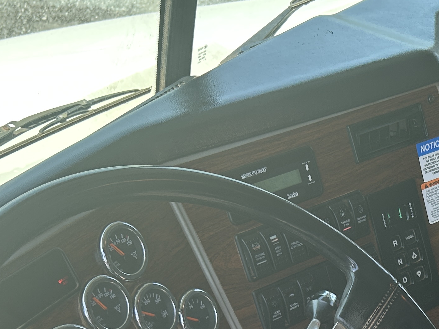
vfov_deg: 18.6
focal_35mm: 75
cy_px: 390
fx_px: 951
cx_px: 440
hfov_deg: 24.8
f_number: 1.5
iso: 50
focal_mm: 5.7
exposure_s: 1/404
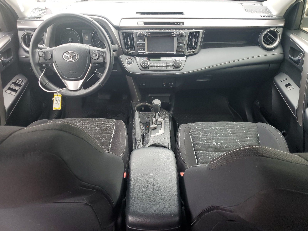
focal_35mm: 26
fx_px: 231
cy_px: 116
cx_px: 154
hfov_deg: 67.3
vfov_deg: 53.1
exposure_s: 1/120
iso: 77
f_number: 1.5
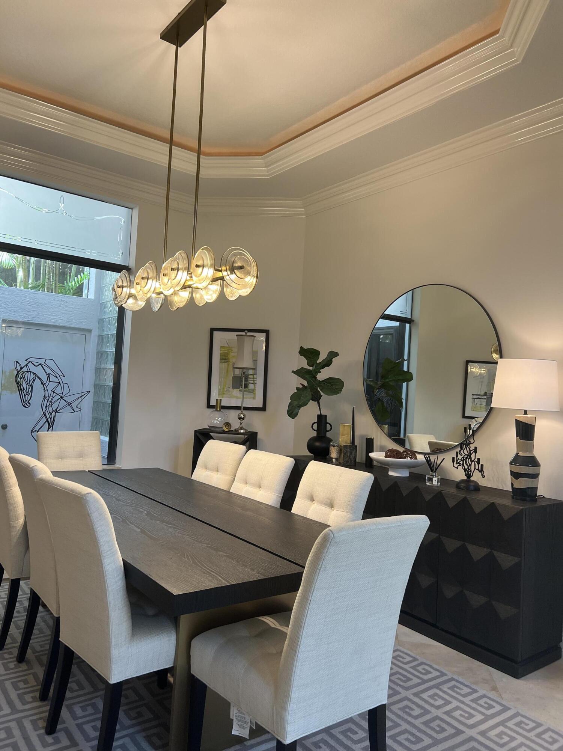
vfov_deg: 67.3
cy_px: 376
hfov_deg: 53.1
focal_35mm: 26
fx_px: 564
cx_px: 282
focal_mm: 5.7
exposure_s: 1/120
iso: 100
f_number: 1.5
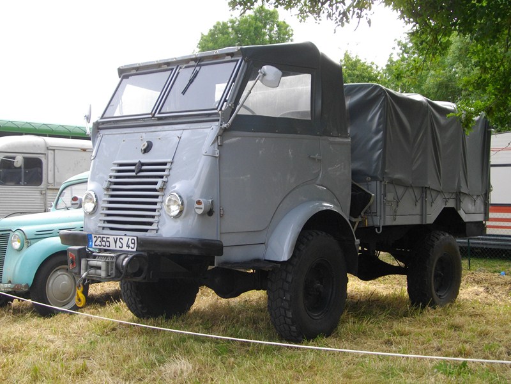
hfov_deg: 38.2
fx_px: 738
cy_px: 192
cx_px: 256
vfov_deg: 29.1
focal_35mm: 50
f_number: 3.6
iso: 100
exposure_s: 1/200
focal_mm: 8.8
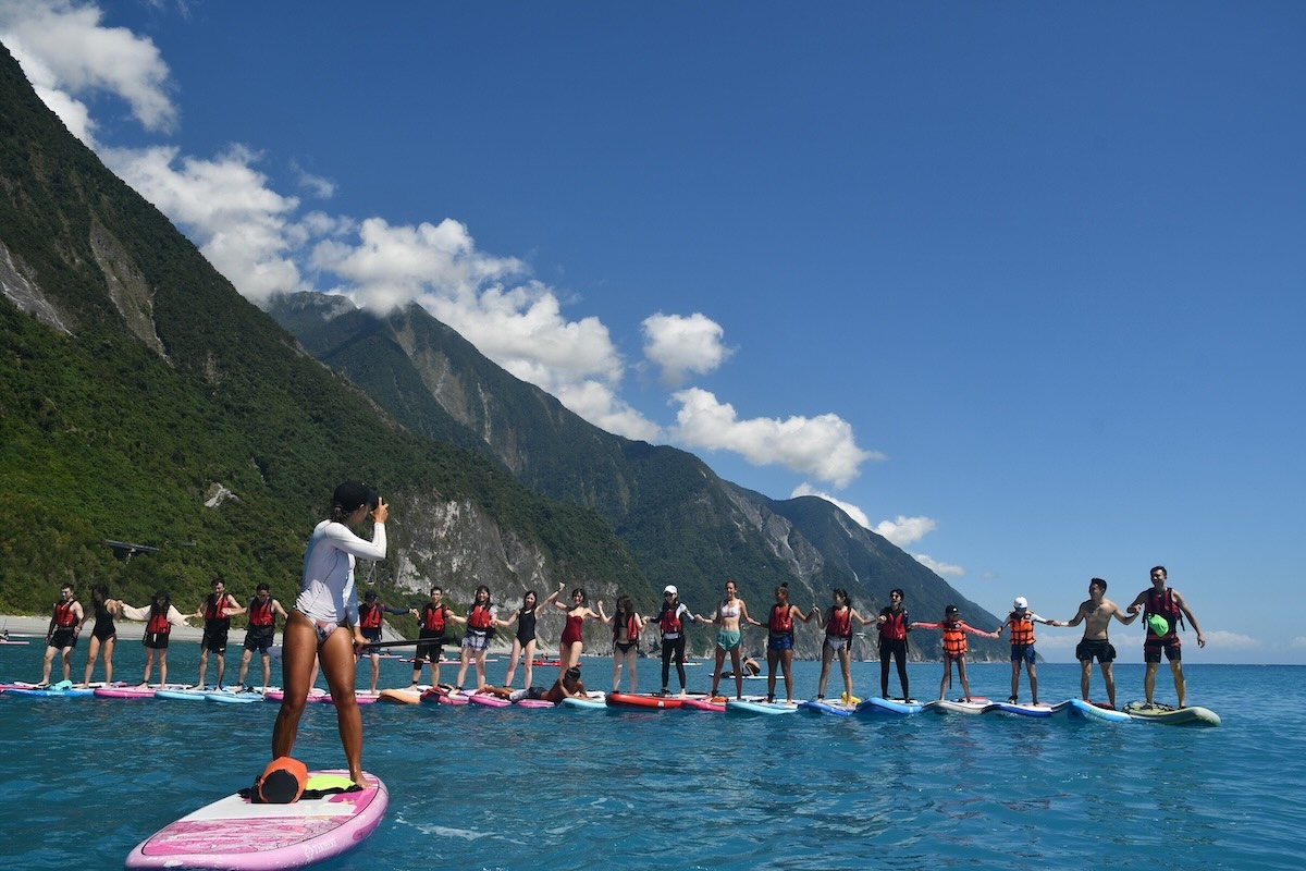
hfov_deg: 73.7
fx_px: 871
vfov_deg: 53.1
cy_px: 436
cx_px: 653
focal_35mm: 24
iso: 100
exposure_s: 1/400
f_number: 10
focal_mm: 16
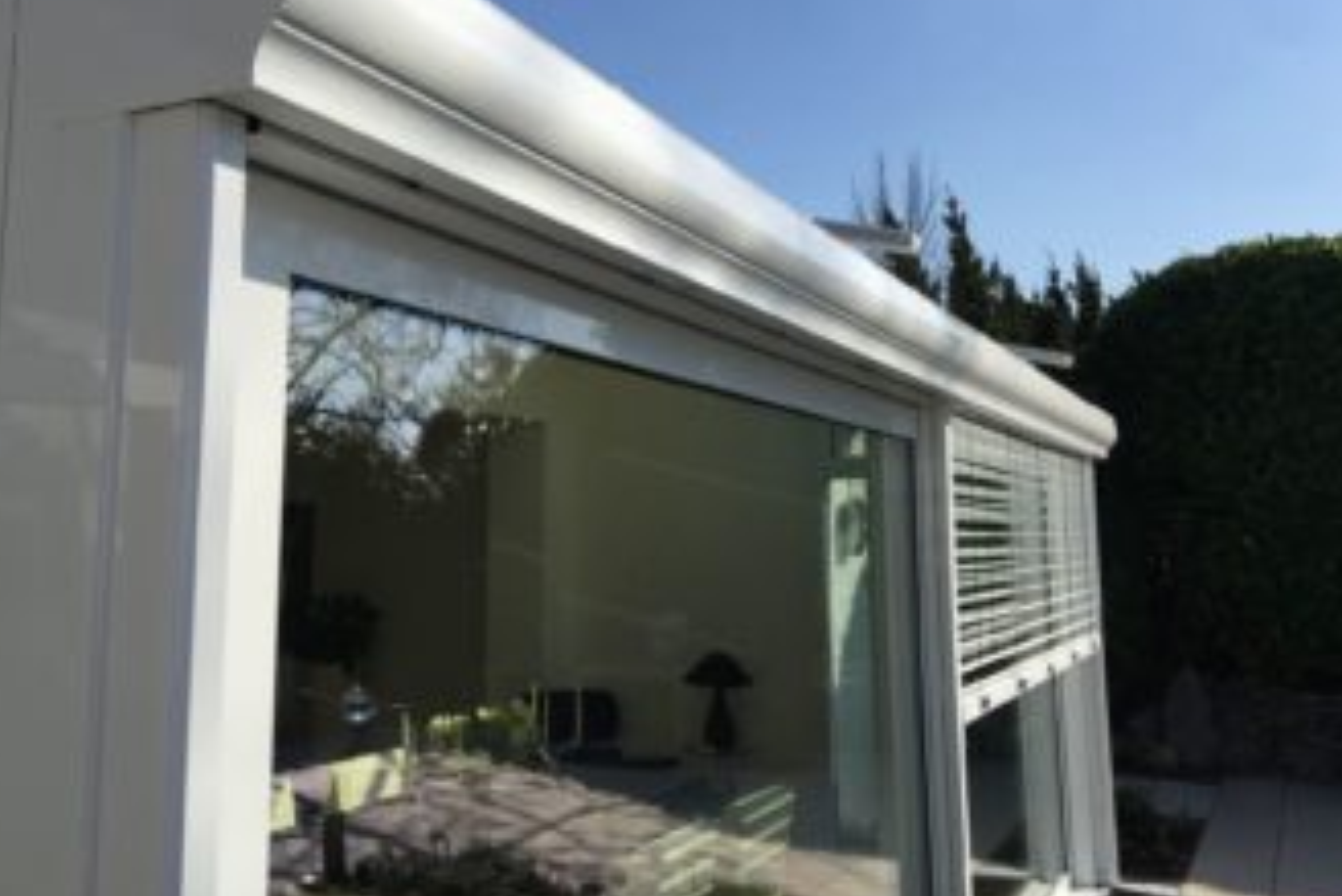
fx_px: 1268
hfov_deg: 55.7
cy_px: 372
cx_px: 626
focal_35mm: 34
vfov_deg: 38.8
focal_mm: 4.15
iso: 32
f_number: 2.2
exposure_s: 1/2825
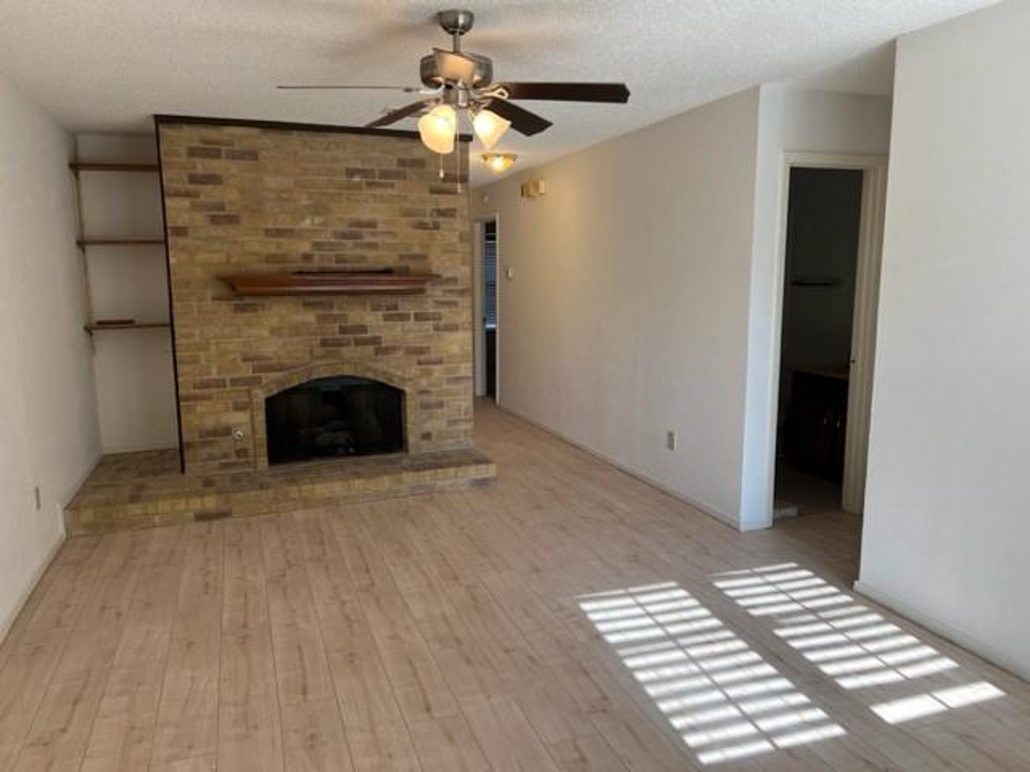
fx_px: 774
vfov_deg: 53.1
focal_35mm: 26
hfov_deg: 67.3
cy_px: 386
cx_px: 515
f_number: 1.5
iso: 40
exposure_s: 1/121
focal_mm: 5.7
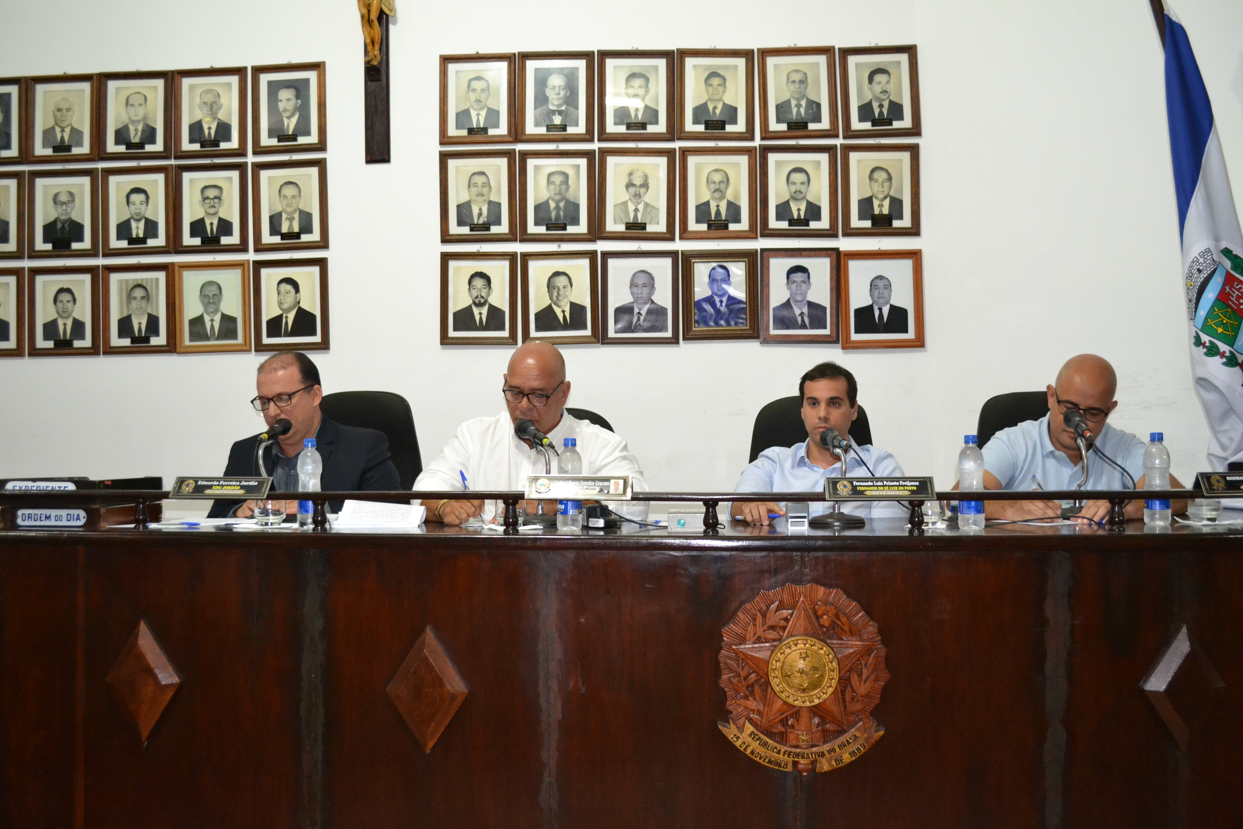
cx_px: 622
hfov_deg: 57.2
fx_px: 1139
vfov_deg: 40.0
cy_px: 414
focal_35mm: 33
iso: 2500
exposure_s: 1/60
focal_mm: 22
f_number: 4
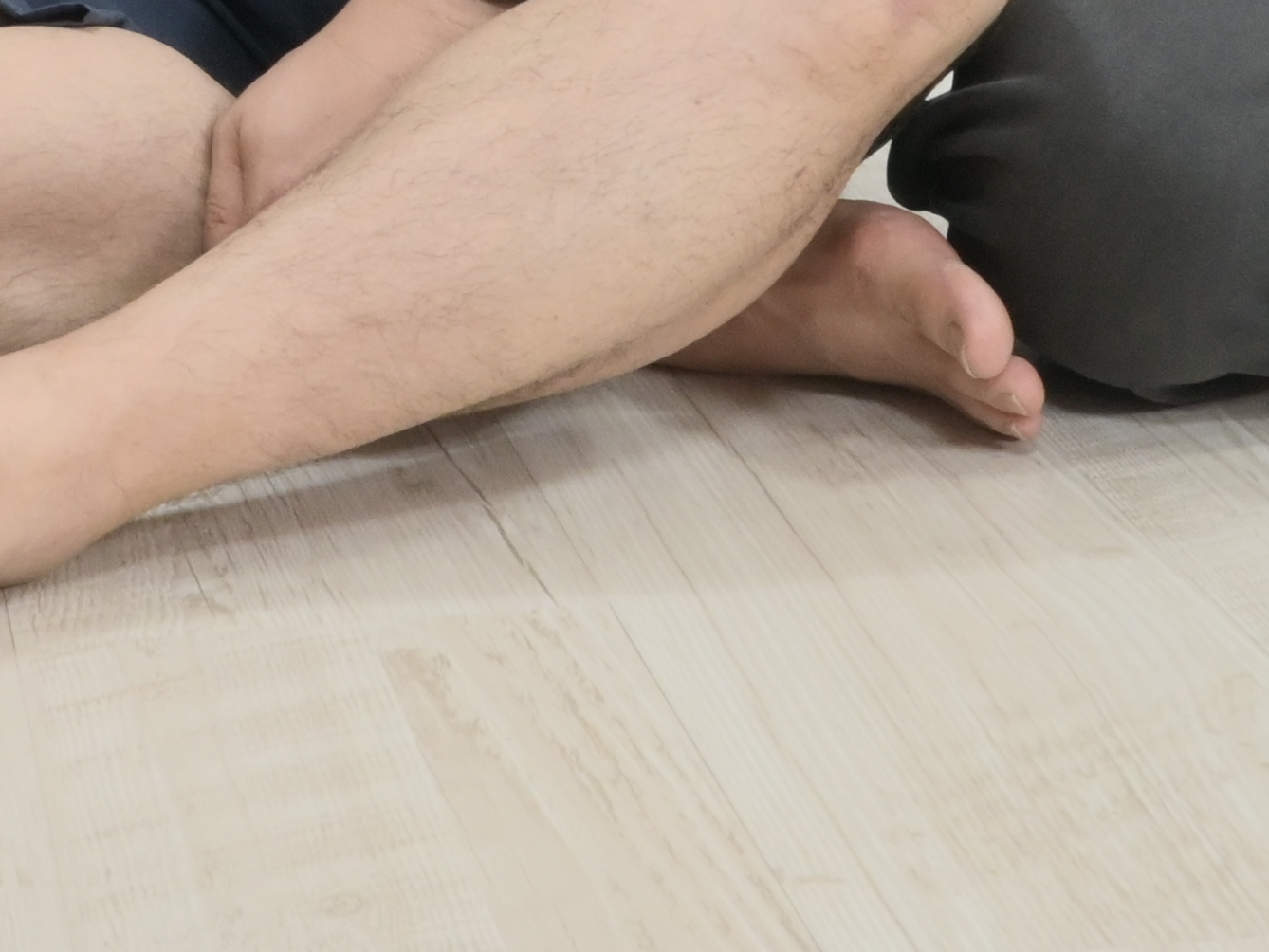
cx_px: 258
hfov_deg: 20.2
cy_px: -591
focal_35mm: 96
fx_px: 3520
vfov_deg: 14.1
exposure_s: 1/25
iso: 1100
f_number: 8
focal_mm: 16
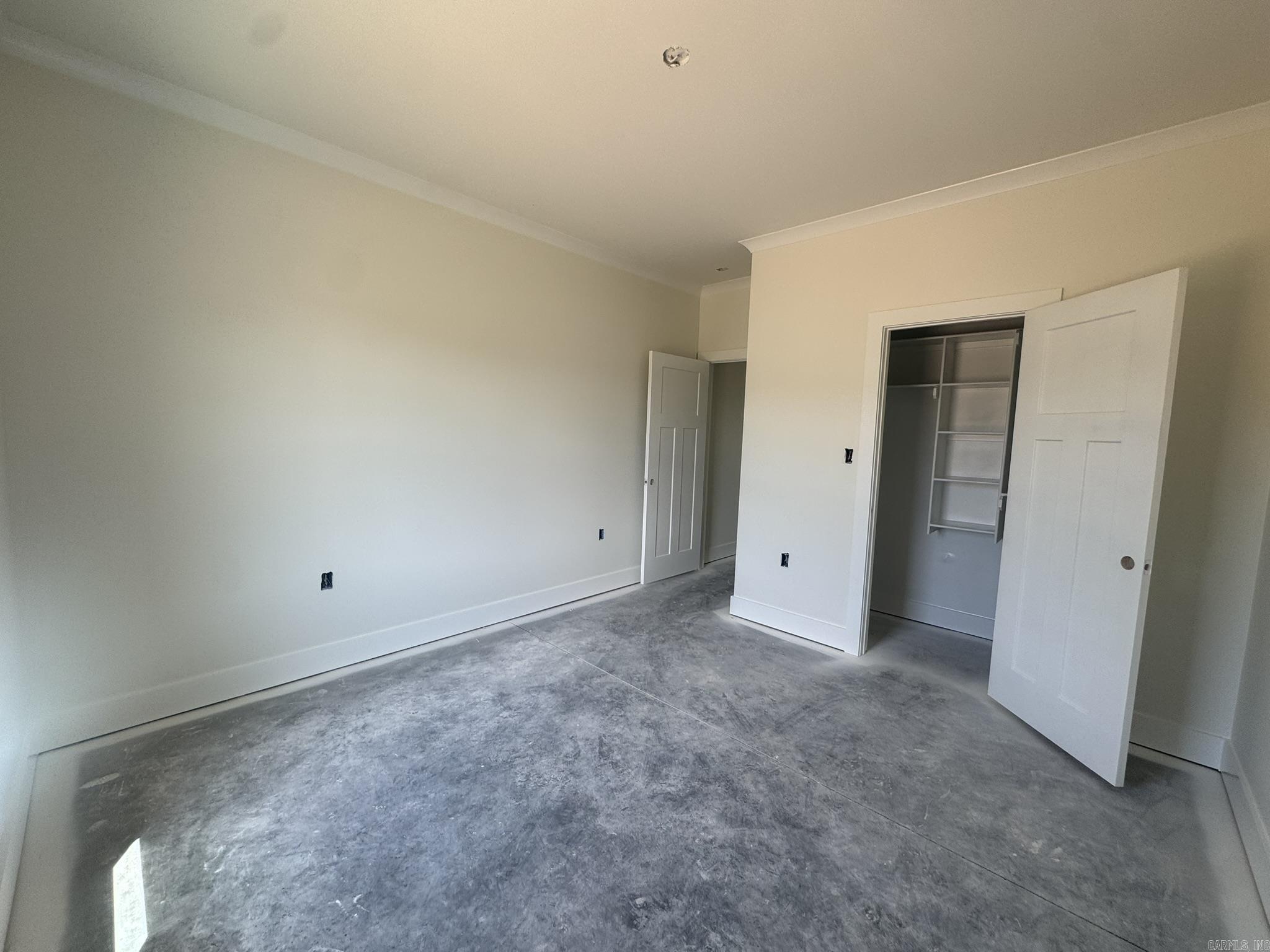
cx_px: 635
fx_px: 514
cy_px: 476
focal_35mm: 14
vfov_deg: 85.7
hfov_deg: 102.1
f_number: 2.2
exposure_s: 1/99
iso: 50
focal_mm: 2.22
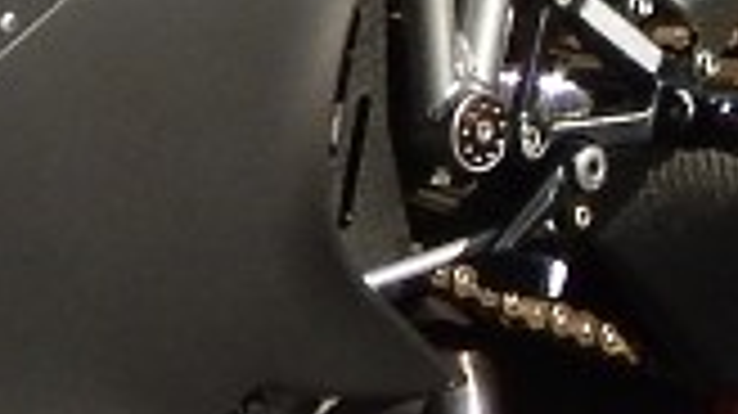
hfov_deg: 3.0
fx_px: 13983
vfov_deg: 1.7
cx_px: -338
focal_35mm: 715
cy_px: -234
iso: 125
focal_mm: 18.7
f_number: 4.5
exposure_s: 1/800
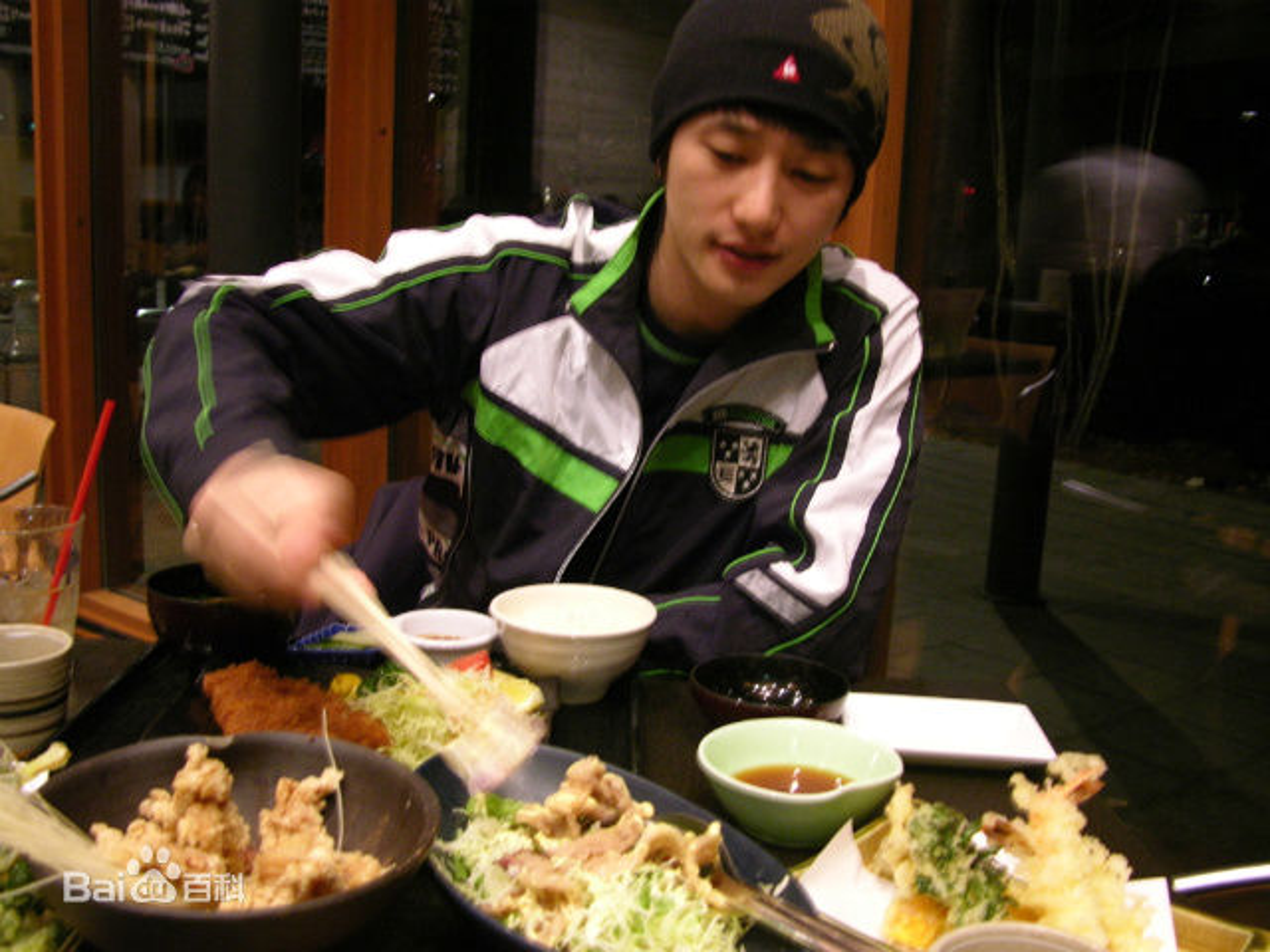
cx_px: 635
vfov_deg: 40.7
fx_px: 1284
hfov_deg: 52.6
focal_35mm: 35
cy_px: 476
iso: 200
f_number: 2.8
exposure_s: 1/2.2
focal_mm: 8.9
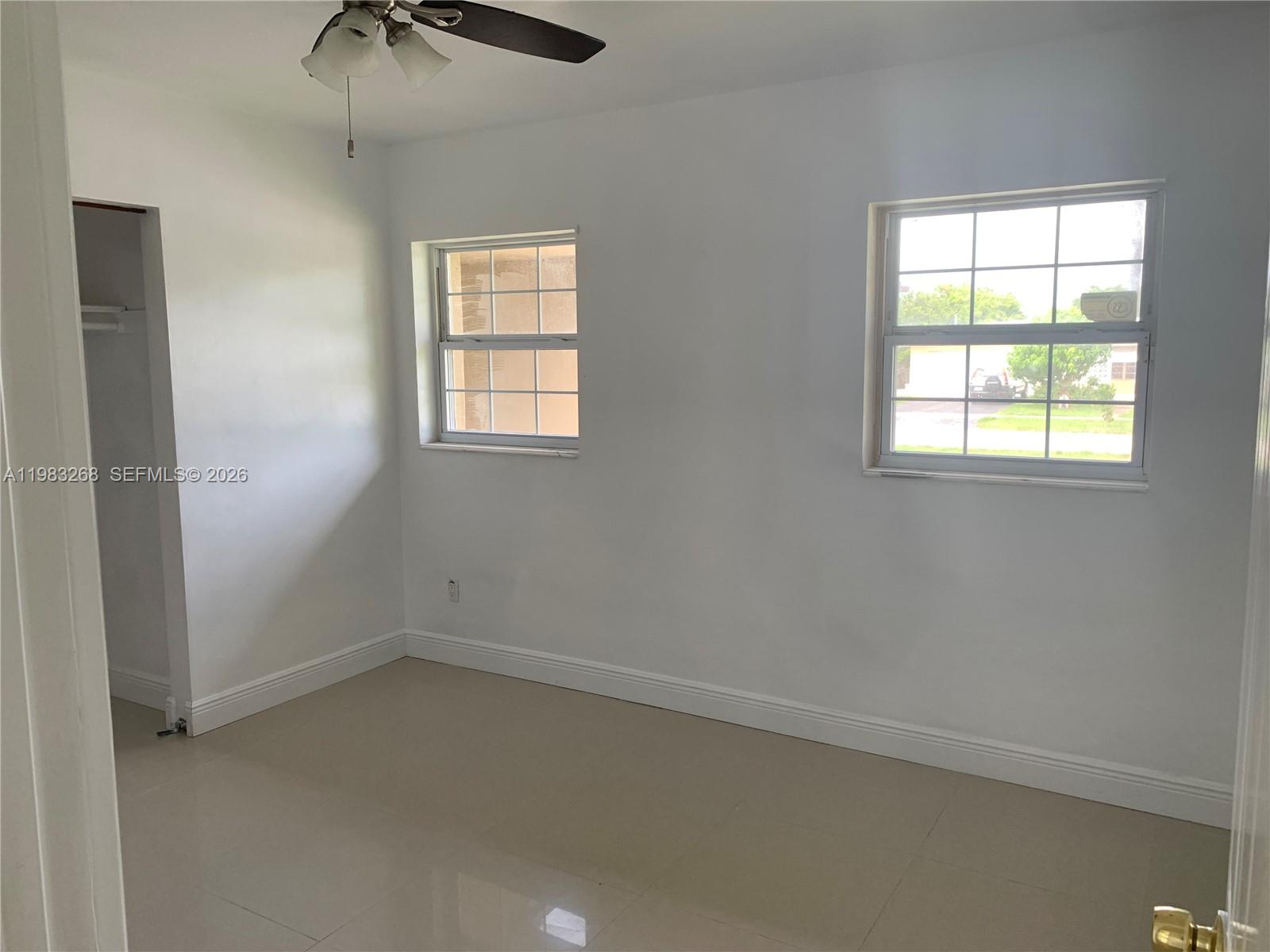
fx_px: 954
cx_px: 635
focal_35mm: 26
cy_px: 476
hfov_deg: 67.3
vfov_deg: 53.1
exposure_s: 1/121
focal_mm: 4.25
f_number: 1.8
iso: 50
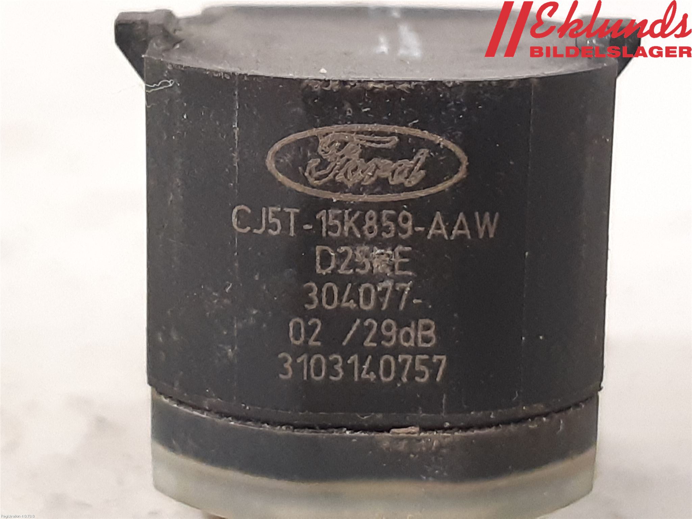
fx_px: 520
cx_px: 346
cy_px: 260
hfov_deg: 67.3
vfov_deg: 53.1
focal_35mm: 26
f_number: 1.7
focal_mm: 3.93
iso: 250
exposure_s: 1/25
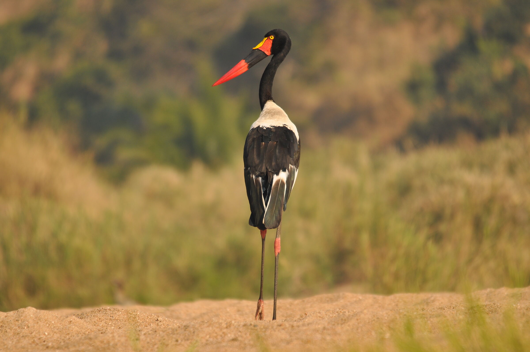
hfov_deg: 3.4
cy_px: 176
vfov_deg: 2.3
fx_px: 8822
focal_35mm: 600
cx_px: 265
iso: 200
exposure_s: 1/1000
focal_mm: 400
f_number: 5.6
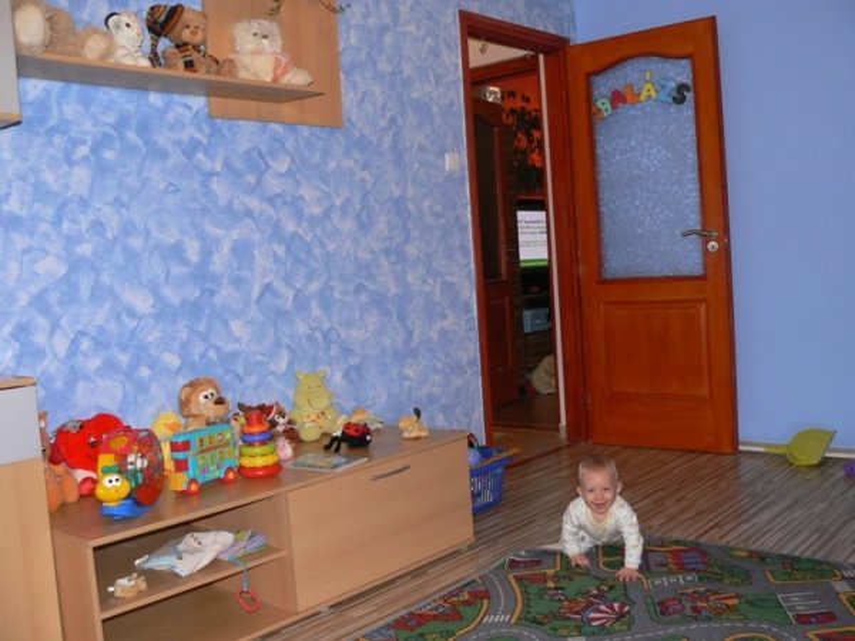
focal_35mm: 36
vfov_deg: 39.7
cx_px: 428
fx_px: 889
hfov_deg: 51.4
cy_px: 320
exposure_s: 1/30
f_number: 2.8
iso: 100
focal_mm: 6
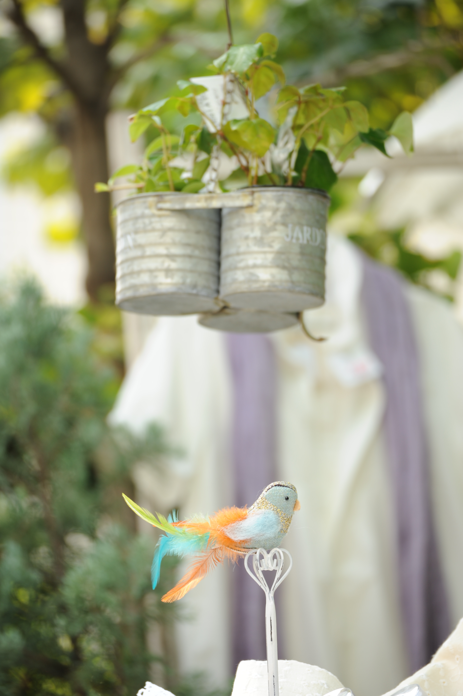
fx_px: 3284
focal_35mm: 170
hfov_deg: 8.1
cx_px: 232
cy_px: 348
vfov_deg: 12.1
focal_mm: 170
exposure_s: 1/100
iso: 200
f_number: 5
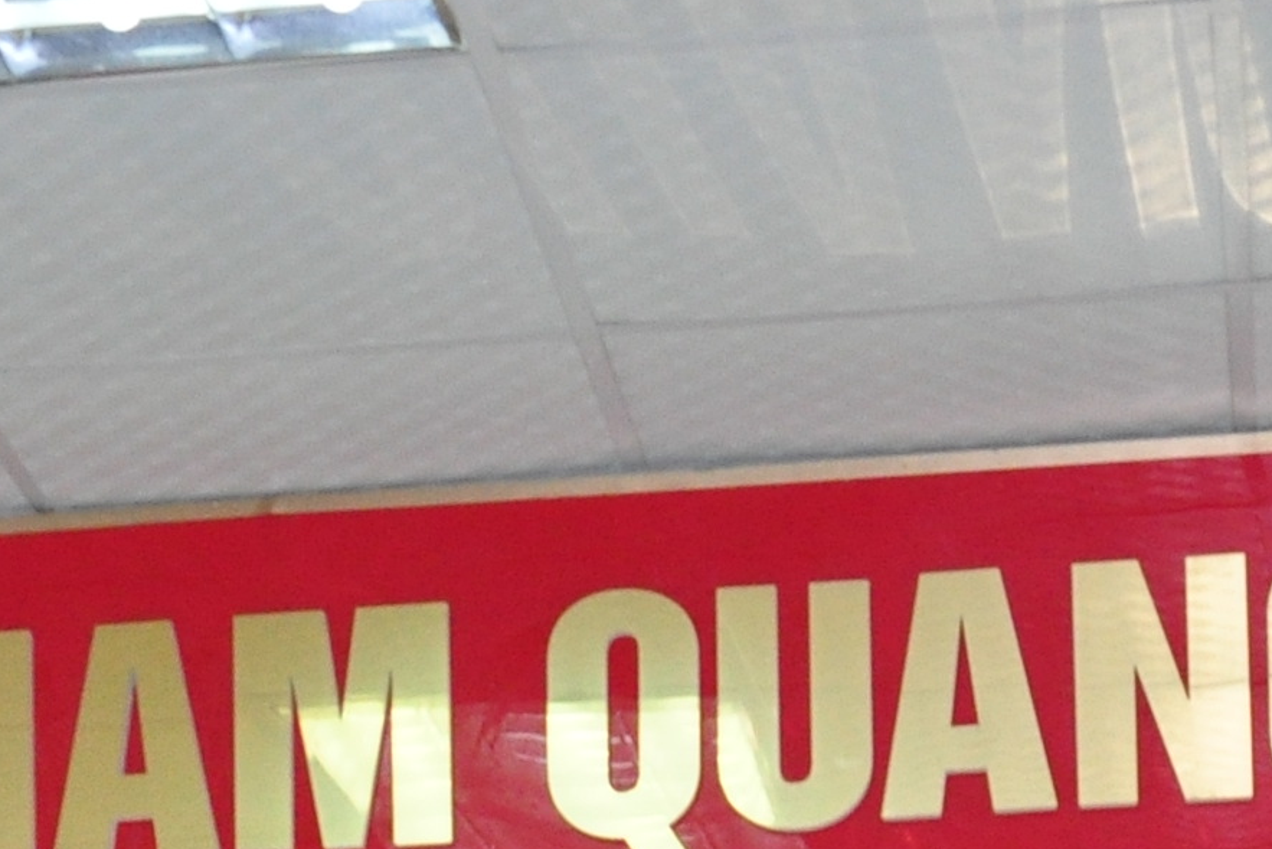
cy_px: 1803
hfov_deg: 12.8
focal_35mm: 160
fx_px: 5654
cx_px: 517
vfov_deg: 8.1
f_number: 5.6
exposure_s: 1/60
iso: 800
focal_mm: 22
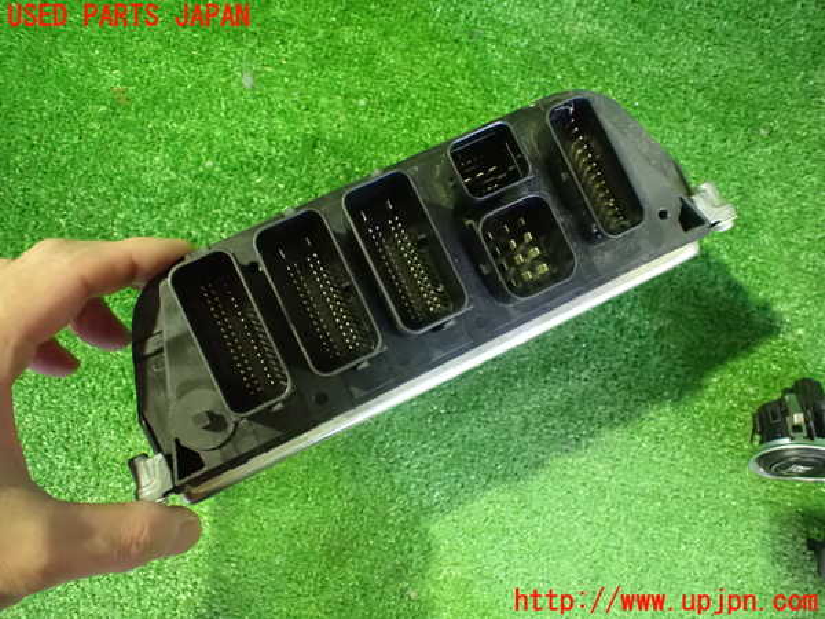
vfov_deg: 46.8
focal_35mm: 30
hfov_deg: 60.0
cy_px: 310
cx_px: 412
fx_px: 715
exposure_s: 1/20
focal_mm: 5.4
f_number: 2.3
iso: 1600
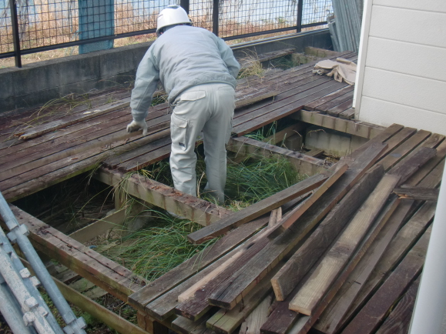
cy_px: 158
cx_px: 200
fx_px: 541
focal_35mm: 42
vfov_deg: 34.3
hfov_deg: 44.7
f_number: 3.9
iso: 64
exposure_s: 1/60
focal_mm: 6.66
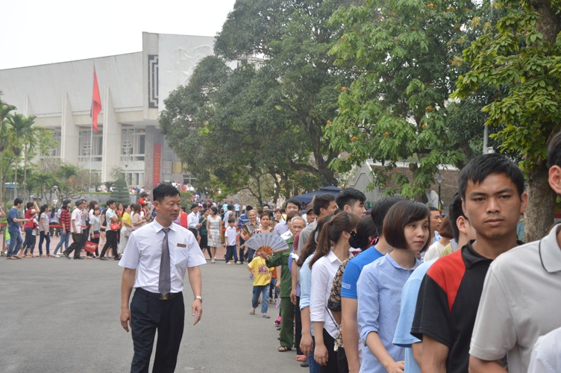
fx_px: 817
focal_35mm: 52
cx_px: 280
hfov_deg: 37.9
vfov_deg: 25.7
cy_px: 186
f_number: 7.1
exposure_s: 1/200
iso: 400
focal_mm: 35
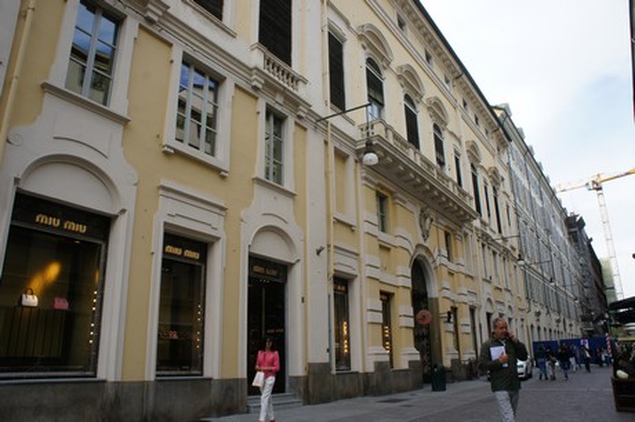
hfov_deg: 67.4
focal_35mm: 27
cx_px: 318
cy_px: 211
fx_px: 476
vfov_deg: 47.9
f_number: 11
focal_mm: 18
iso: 400
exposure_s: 1/125
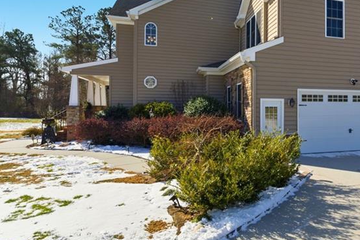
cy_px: 61
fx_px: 260
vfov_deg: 47.8
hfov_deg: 64.1
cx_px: 281
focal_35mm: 26
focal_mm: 14
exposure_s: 1/3200
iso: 125
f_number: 9
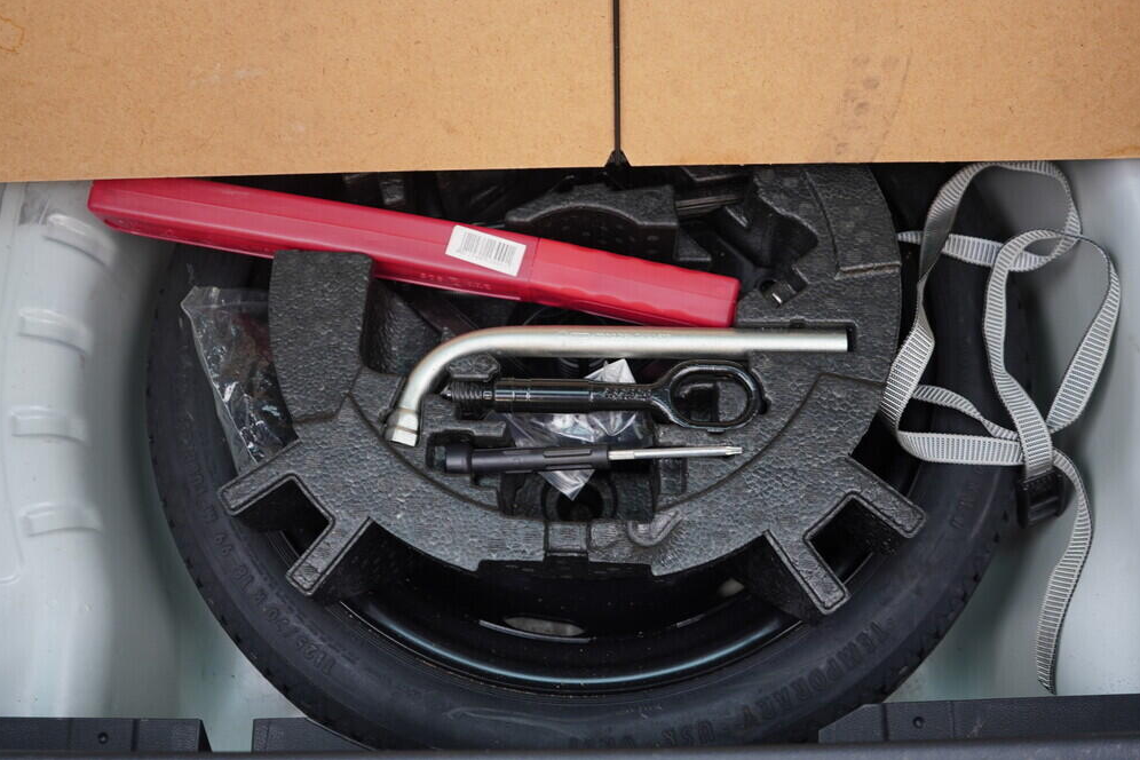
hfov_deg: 51.9
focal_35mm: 37
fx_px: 1172
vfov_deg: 35.9
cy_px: 370
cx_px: 561
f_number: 2.8
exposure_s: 1/40
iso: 200
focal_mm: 24
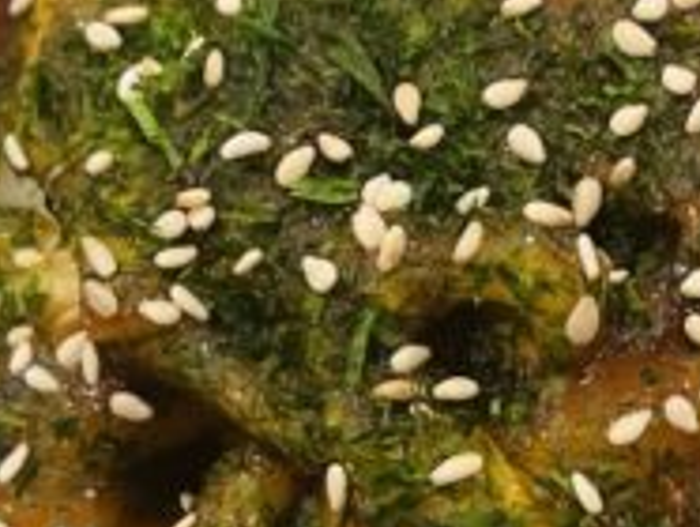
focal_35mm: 143
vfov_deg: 9.9
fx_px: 2895
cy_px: 900
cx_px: 399
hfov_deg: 13.8
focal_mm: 4.2
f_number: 1.6
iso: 100
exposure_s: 1/60
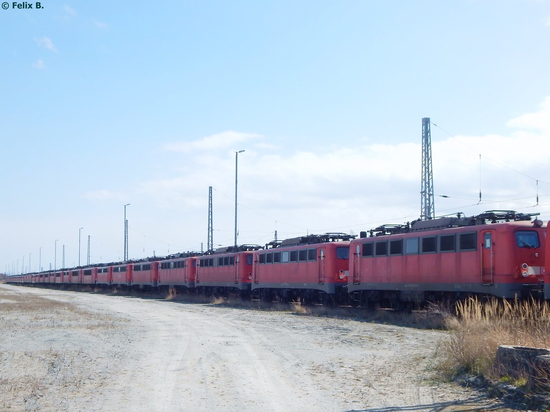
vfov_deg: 34.3
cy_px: 206
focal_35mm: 42
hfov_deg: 44.8
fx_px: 667
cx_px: 275
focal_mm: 7.7
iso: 125
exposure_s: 1/640
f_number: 7.1
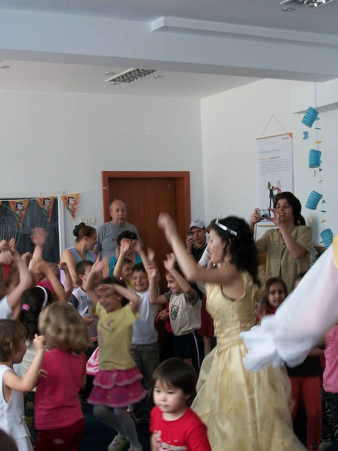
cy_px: 266
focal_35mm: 59
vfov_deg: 32.6
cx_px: 132
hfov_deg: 24.8
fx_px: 768
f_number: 2.9
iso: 80
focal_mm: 5.7
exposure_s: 1/50
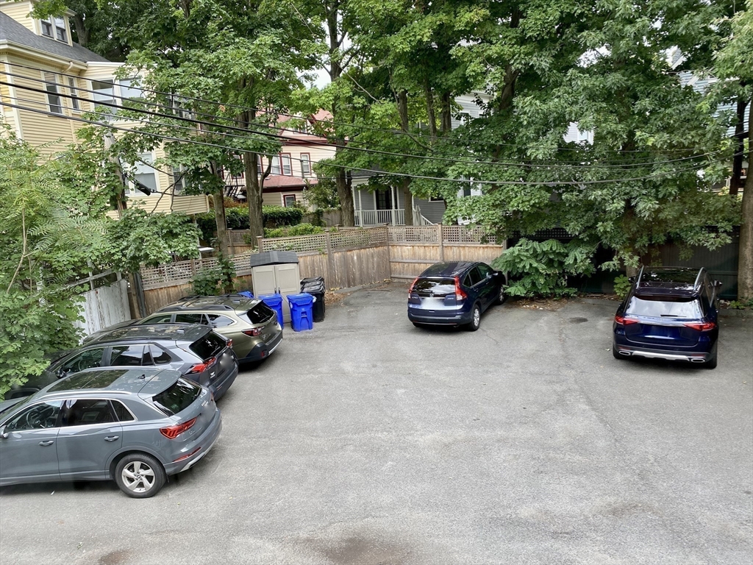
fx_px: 566
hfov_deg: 67.3
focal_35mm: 26
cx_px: 376
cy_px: 282
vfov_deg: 53.1
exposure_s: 1/271
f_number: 1.8
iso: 32
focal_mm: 4.25
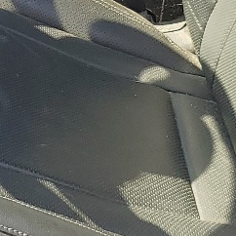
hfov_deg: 11.3
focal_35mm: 152
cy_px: -135
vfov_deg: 11.0
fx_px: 1172
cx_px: -17
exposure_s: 1/357
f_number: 1.5
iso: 50
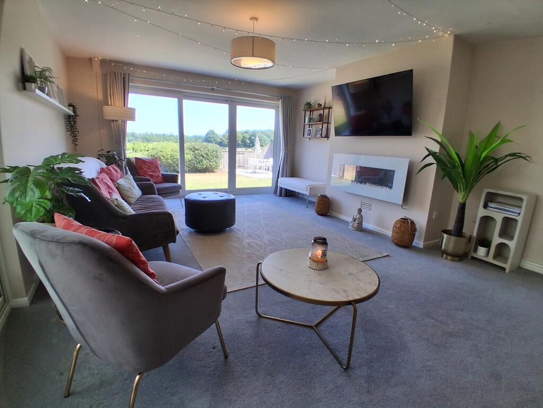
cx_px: 272
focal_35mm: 17
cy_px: 204
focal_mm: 1.4
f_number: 2.2
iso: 50
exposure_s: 1/131
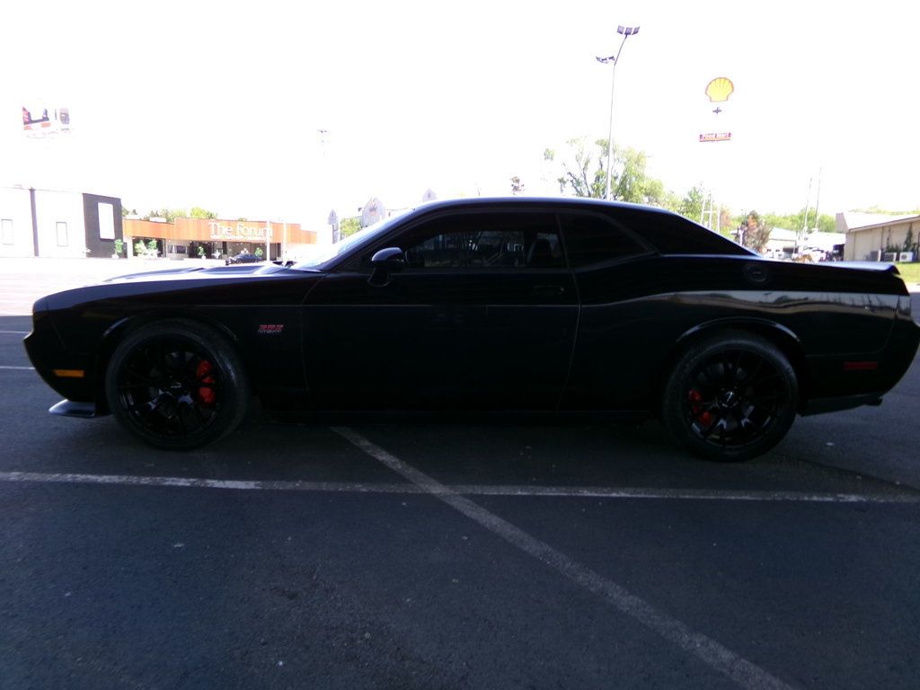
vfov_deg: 56.8
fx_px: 638
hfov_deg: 71.6
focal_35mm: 24
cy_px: 345
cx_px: 460
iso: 100
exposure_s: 1/200
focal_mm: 4.3
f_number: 3.7
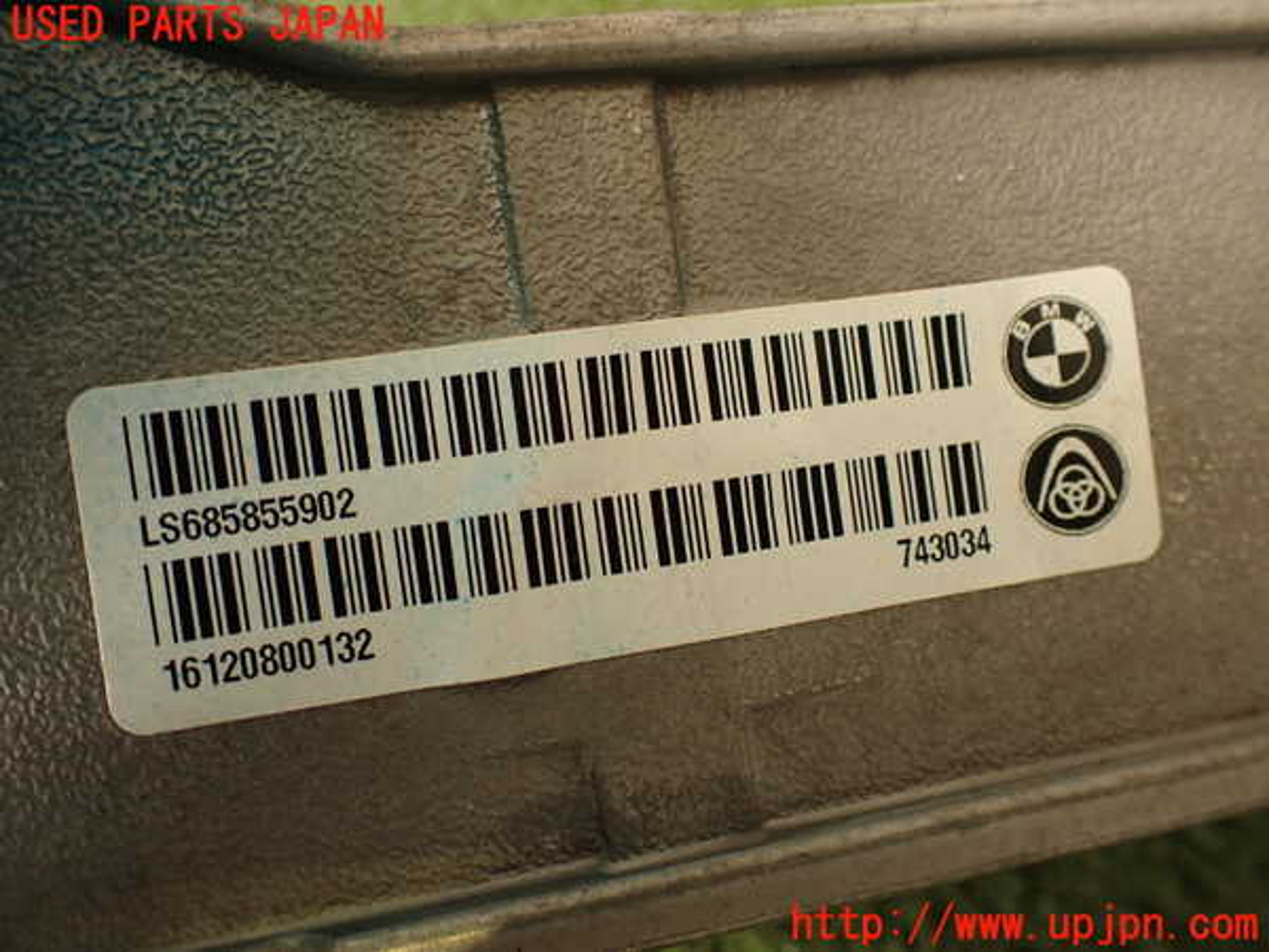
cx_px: 634
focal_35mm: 36
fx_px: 1320
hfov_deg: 51.4
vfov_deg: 39.7
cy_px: 476
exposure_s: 1/40
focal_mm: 6.37
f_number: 2.5
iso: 200
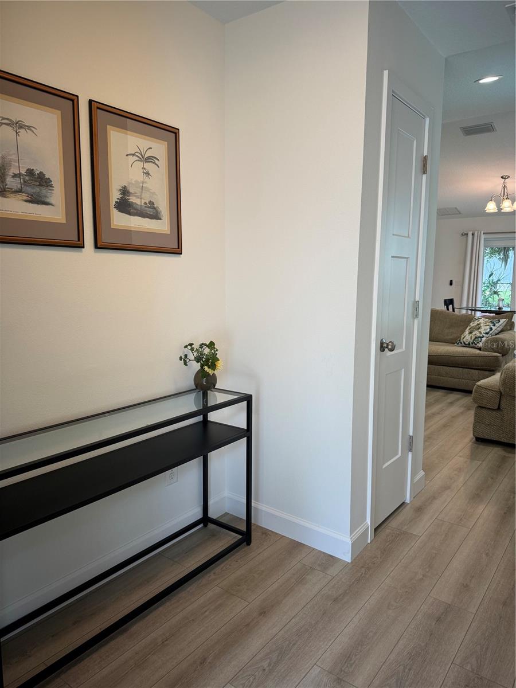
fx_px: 477
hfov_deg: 56.8
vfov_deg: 71.6
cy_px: 344
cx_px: 258
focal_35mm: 24
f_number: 1.78
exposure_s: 1/120
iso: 160
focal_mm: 6.76
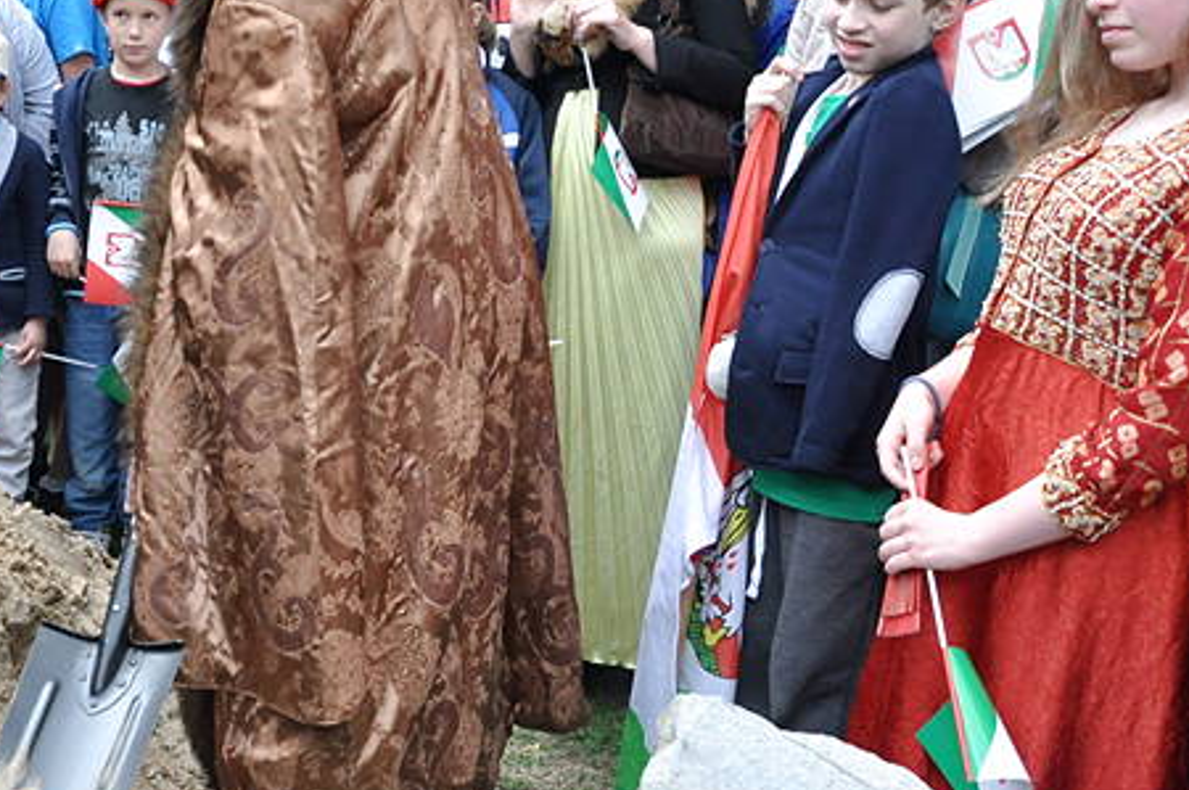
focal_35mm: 51
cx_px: 69
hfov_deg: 36.0
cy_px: 456
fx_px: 1683
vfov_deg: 26.4
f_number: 7.1
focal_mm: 18
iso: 1250
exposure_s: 1/320
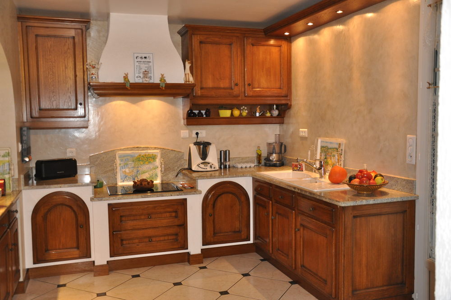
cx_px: 226
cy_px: 150
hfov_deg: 57.3
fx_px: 413
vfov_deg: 39.9
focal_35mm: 33
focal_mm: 22
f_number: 3.8
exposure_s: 1/60
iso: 800
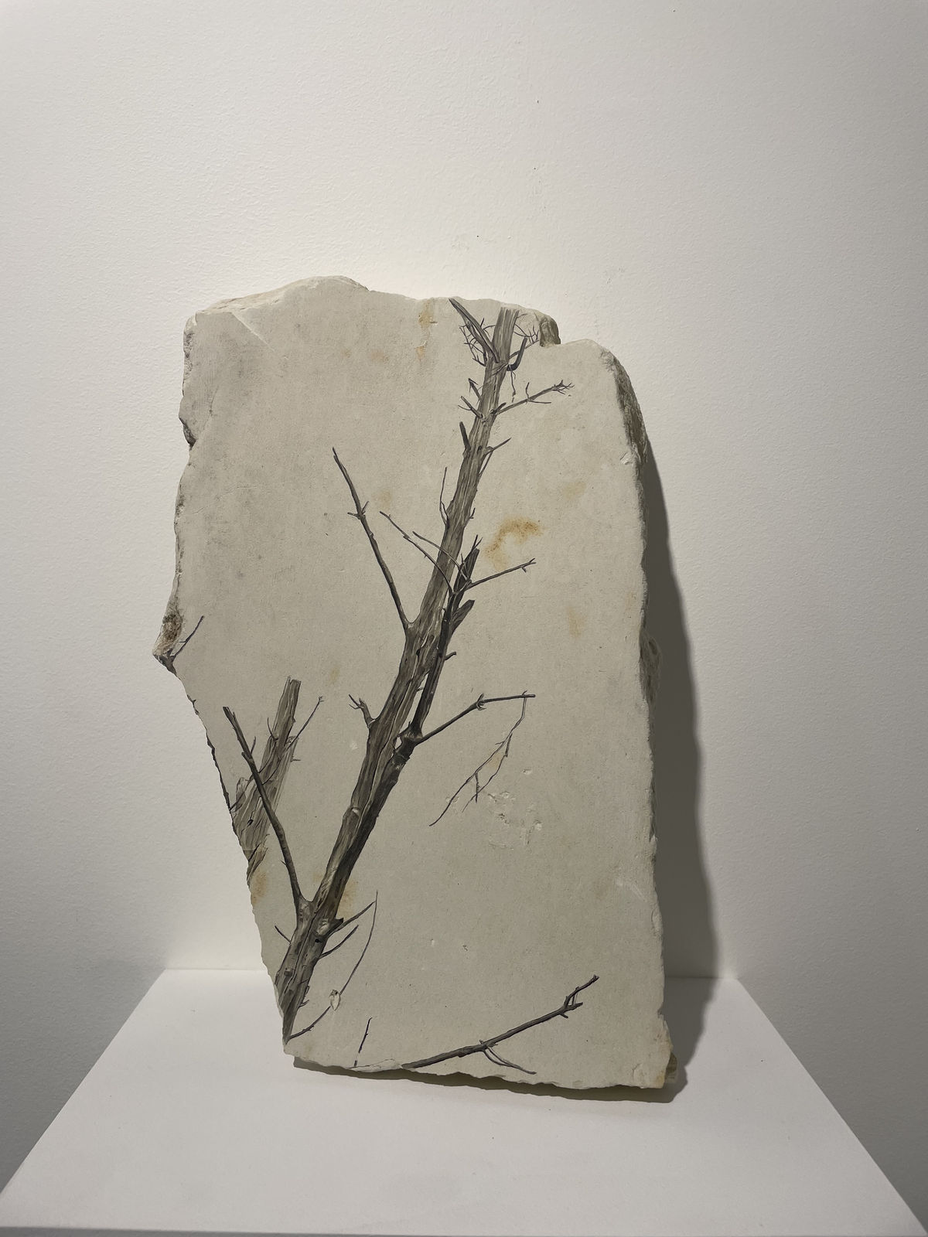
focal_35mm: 26
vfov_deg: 67.3
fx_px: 929
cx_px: 464
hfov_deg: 53.1
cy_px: 618
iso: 32
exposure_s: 1/349
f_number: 1.6
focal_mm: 4.2
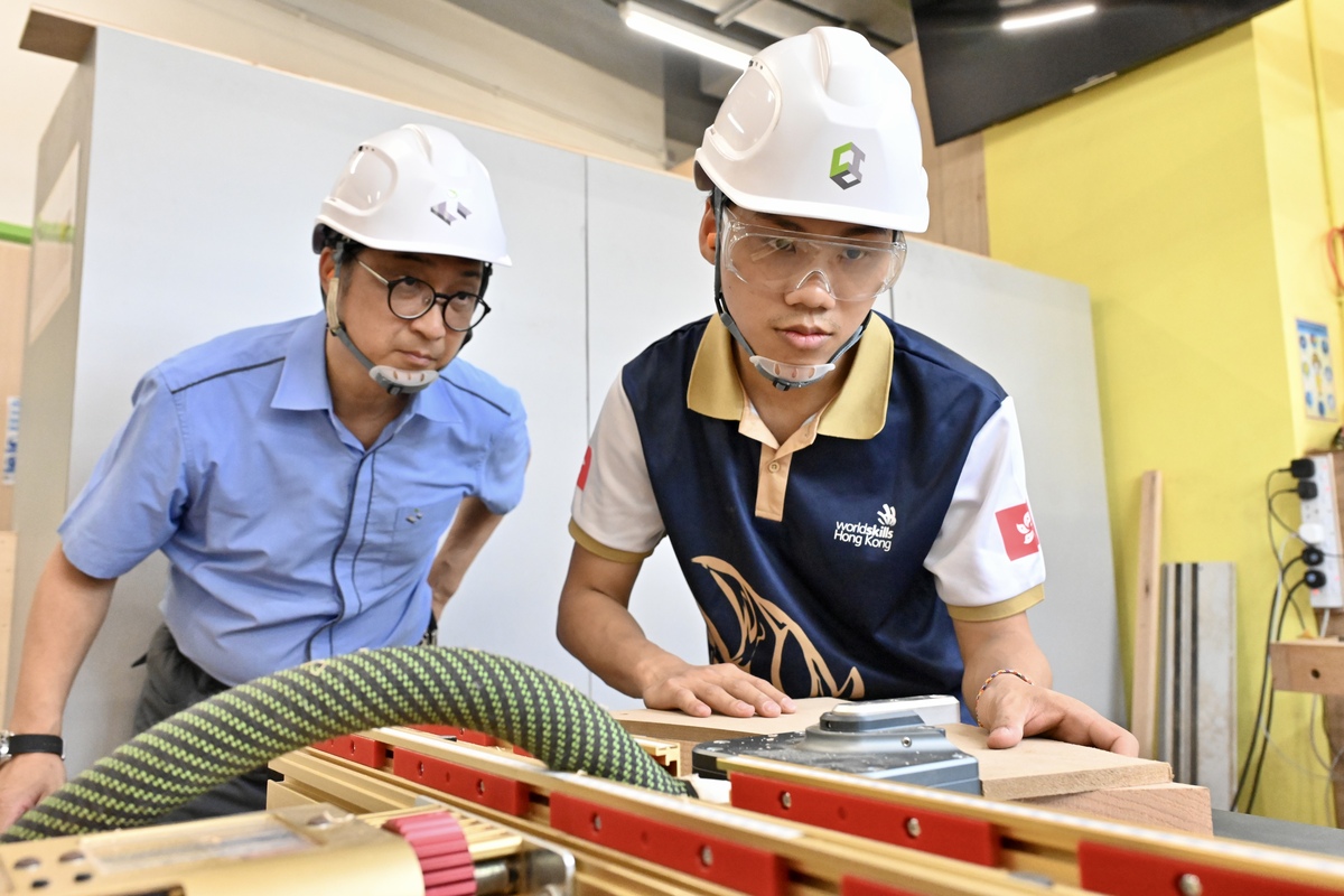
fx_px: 1008
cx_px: 672
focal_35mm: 27
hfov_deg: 67.4
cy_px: 448
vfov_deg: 47.9
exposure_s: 1/160
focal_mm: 27
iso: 5000
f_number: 5
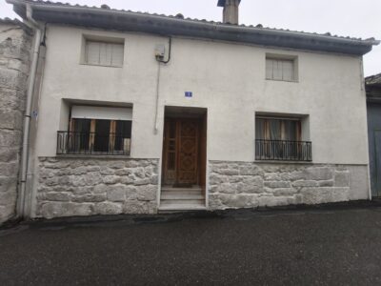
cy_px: 143
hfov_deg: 98.2
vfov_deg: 81.7
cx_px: 190
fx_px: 165
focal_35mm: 15
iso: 50
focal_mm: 1.91
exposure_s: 1/581
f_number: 2.2
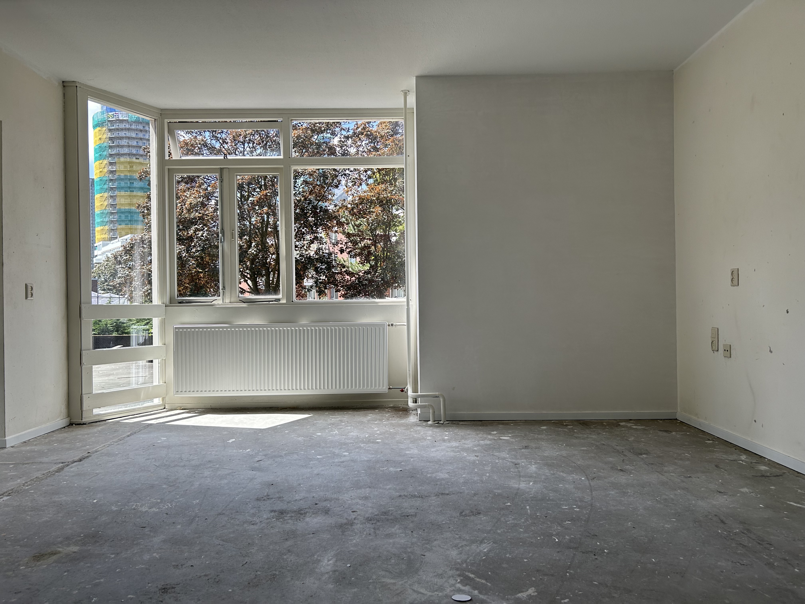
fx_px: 605
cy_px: 302
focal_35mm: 26
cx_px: 402
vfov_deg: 53.1
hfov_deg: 67.3
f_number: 1.5
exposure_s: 1/678
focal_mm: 5.7
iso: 50
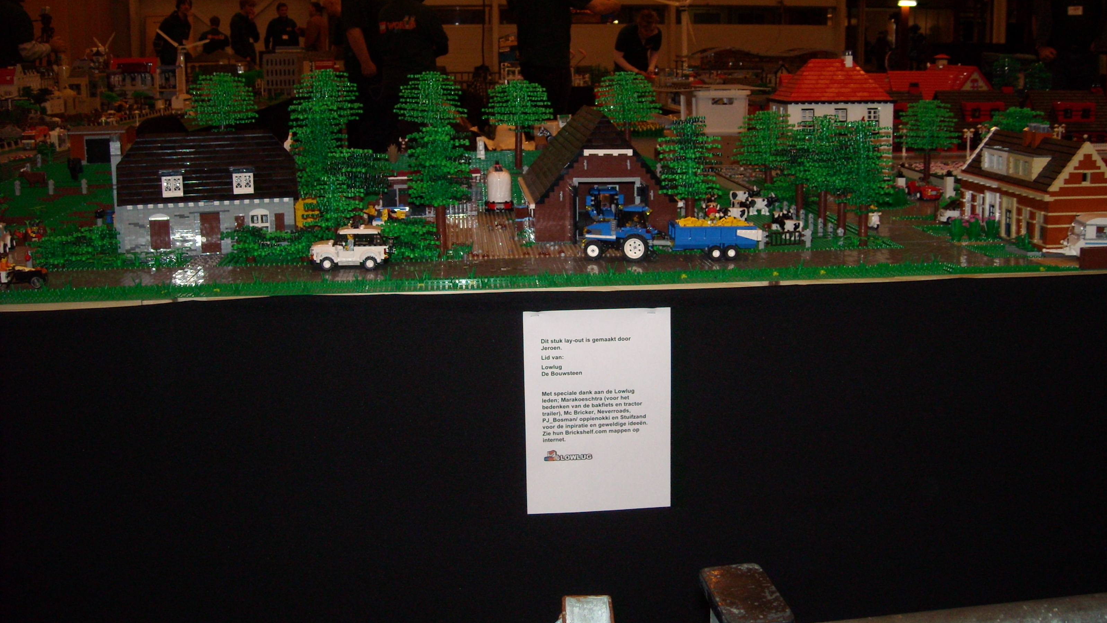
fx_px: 1145
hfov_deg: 51.6
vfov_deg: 30.4
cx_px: 566
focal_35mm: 39
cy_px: 266
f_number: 2.8
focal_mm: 5.7
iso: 200
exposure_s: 1/60
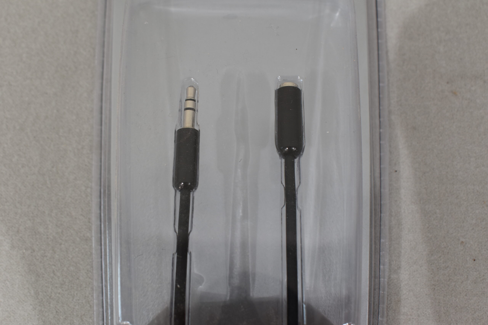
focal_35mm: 48
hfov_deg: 41.1
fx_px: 651
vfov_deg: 28.1
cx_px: 244
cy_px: 162
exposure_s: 1/60
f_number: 8
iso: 360
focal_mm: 32
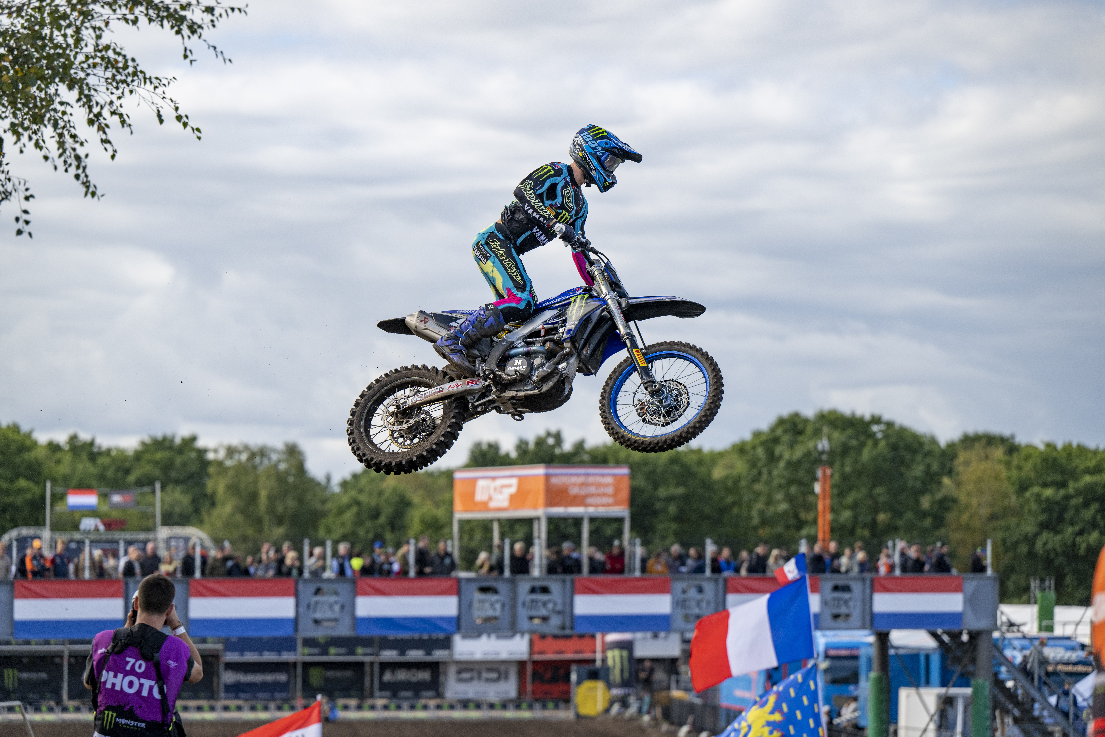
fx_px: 4143
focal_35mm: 135
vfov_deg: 10.2
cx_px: 552
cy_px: 368
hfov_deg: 15.2
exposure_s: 1/3200
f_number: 3.5
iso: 400
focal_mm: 135
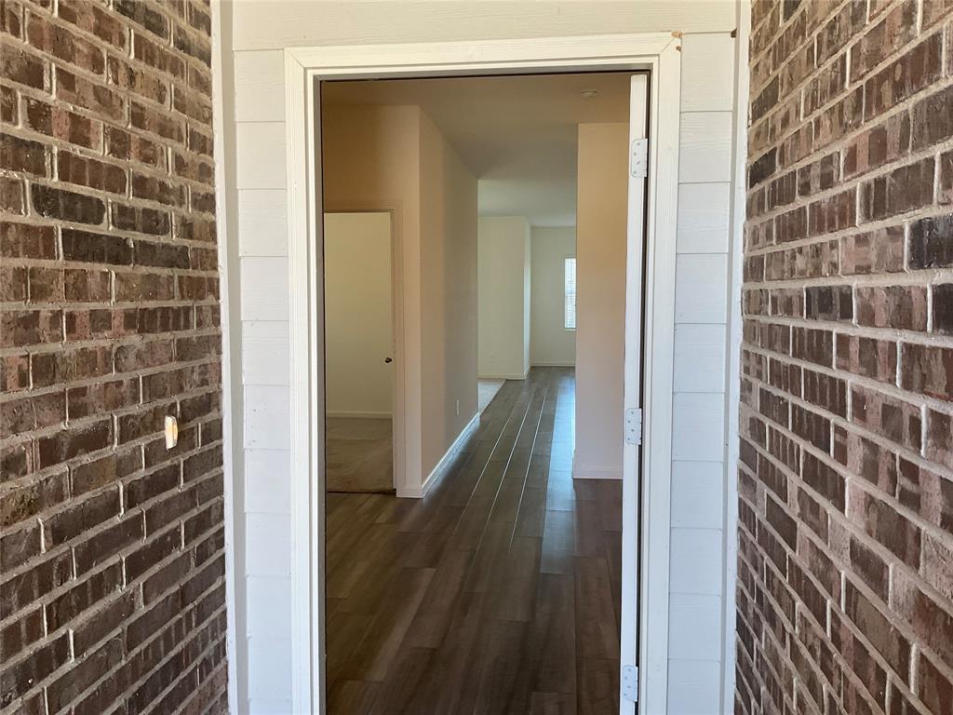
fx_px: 798
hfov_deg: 61.7
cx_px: 476
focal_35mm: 29
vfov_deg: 48.2
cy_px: 358
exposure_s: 1/120
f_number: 1.8
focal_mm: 3
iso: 64
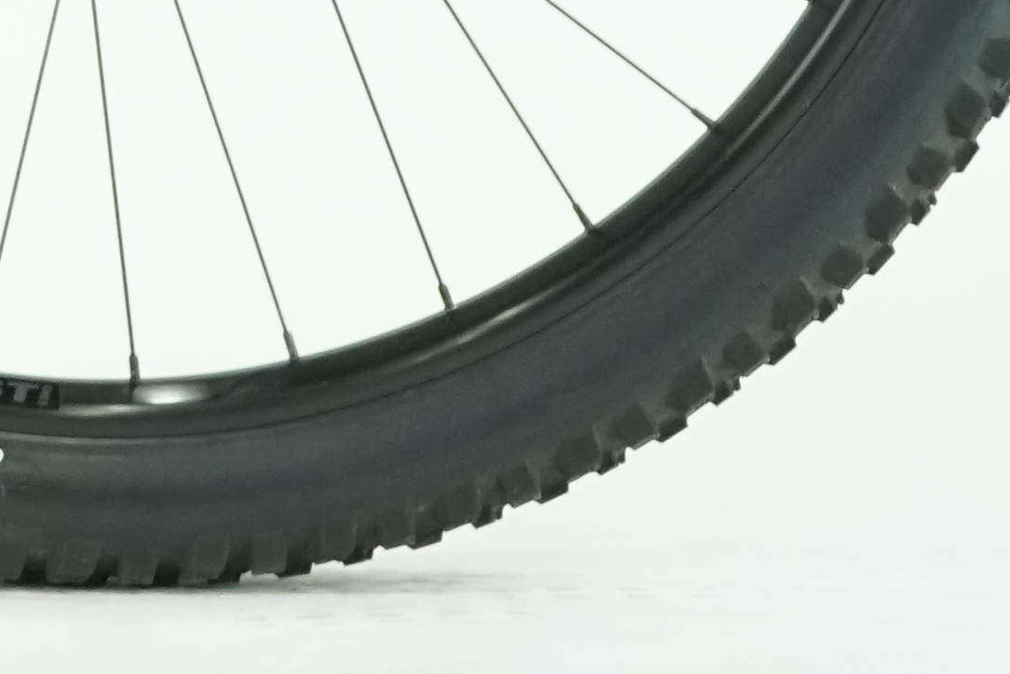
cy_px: -1108
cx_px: -1570
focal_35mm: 307
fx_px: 8615
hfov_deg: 6.3
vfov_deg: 4.4
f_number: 5
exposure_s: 1/200
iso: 2000
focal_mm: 56
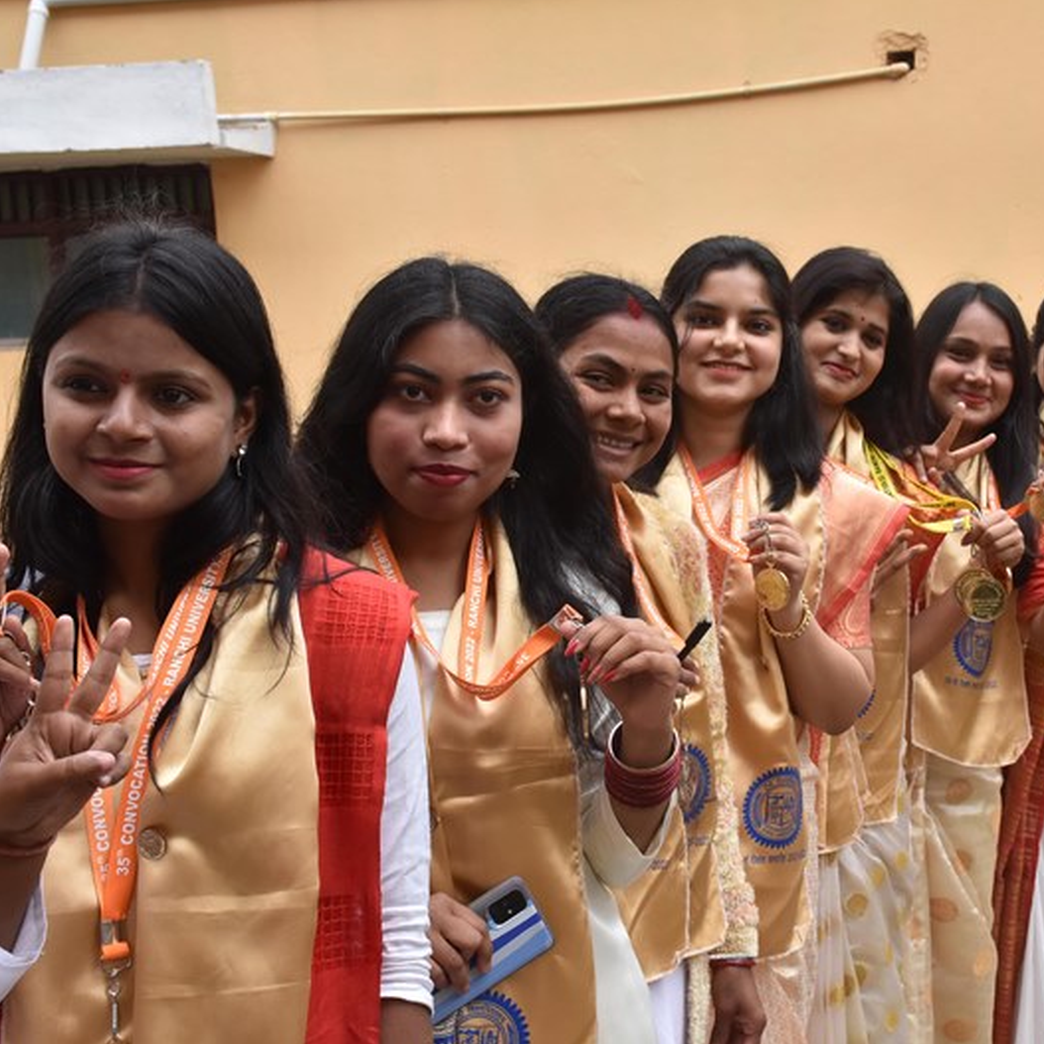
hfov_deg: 27.3
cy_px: 517
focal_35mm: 62
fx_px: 2116
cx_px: 786
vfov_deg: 27.7
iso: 400
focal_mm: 32
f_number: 10
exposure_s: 1/400
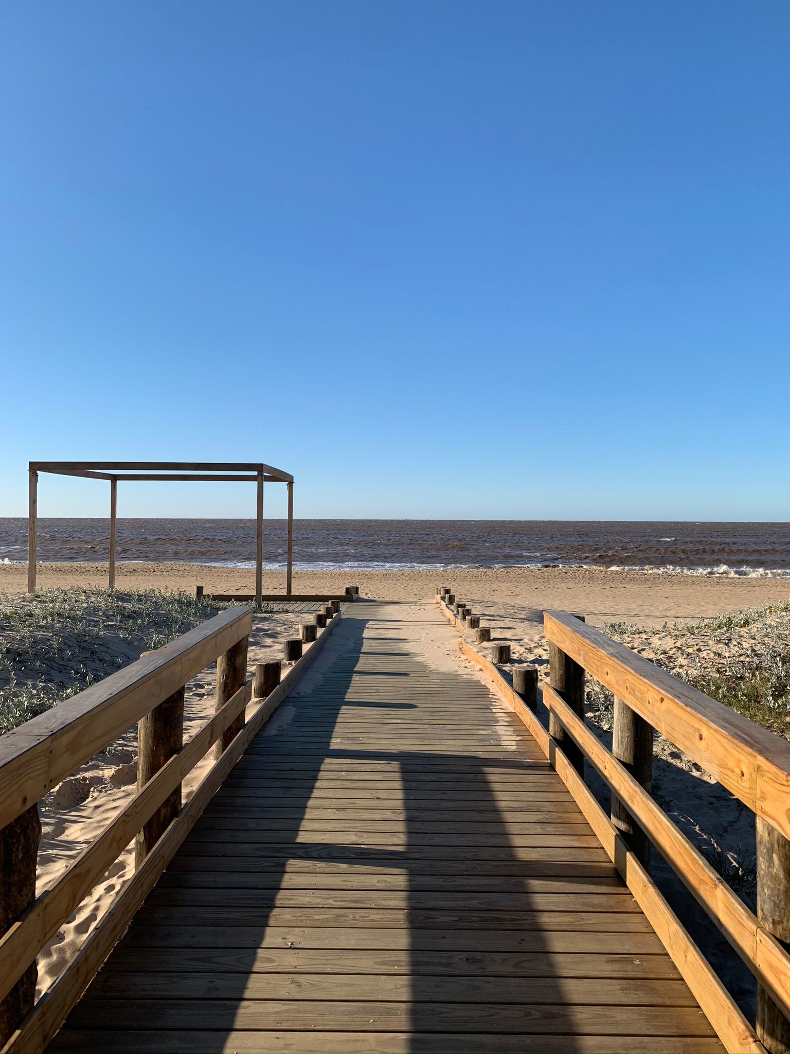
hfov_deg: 53.1
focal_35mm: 26
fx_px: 791
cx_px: 395
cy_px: 527
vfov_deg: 67.3
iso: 25
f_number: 1.8
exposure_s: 1/2160
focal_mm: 4.25
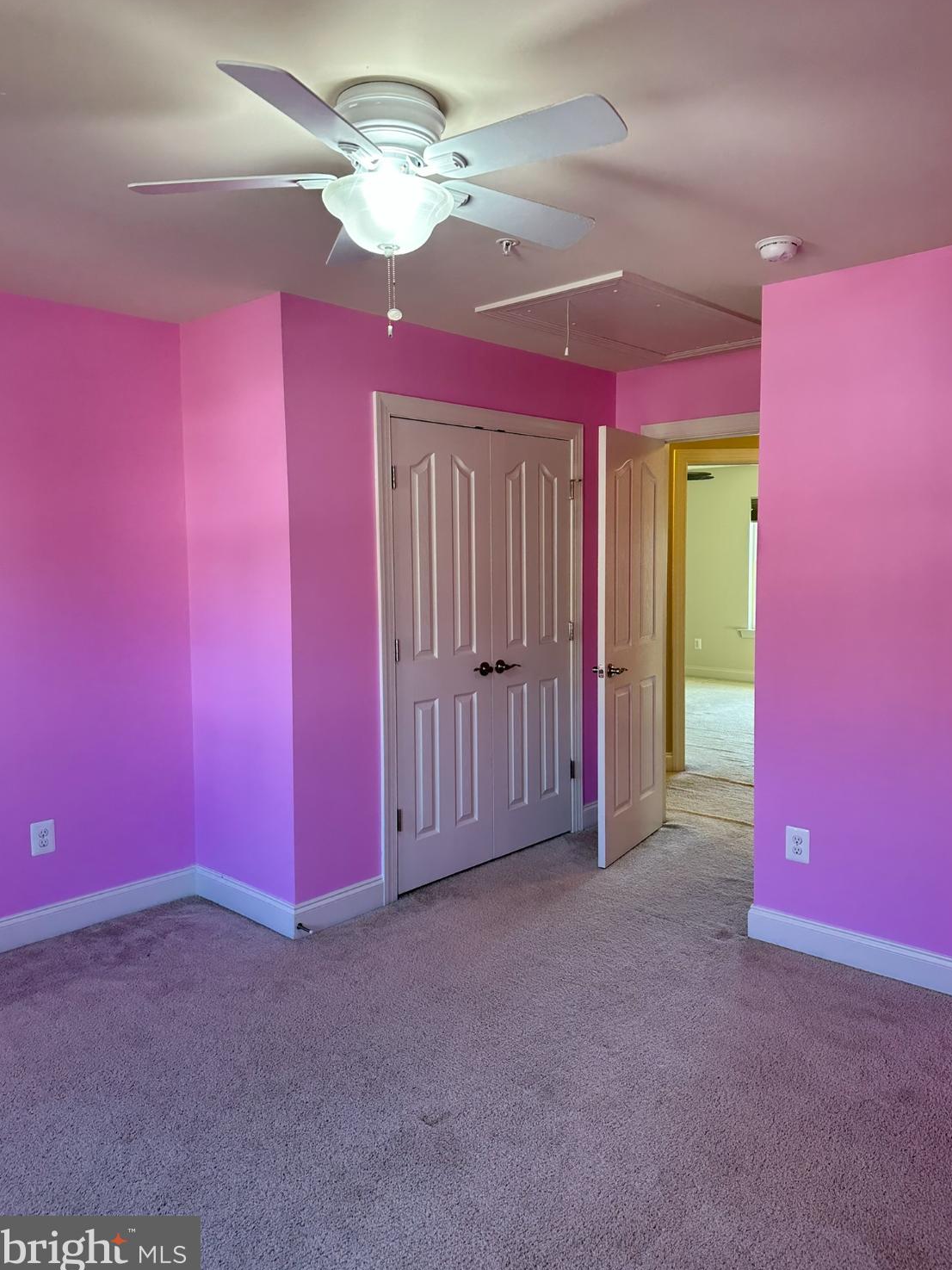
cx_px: 481
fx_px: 917
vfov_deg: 69.4
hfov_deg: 54.9
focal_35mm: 25
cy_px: 625
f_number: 1.78
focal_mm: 6.86
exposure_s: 1/120
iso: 100
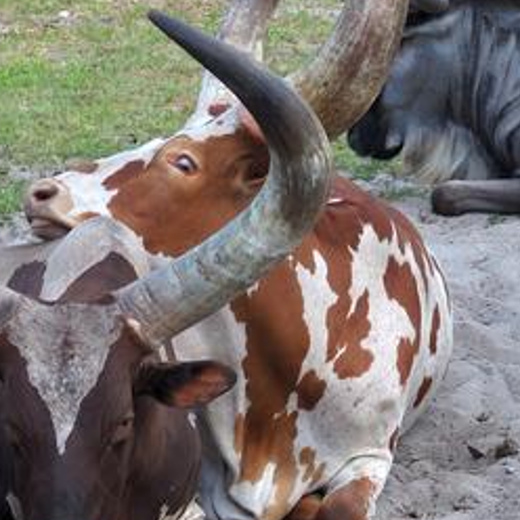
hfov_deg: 6.6
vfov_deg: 6.6
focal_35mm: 265
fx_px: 4504
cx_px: 69
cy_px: 264
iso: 100
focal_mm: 35
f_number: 2.8
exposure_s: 1/320
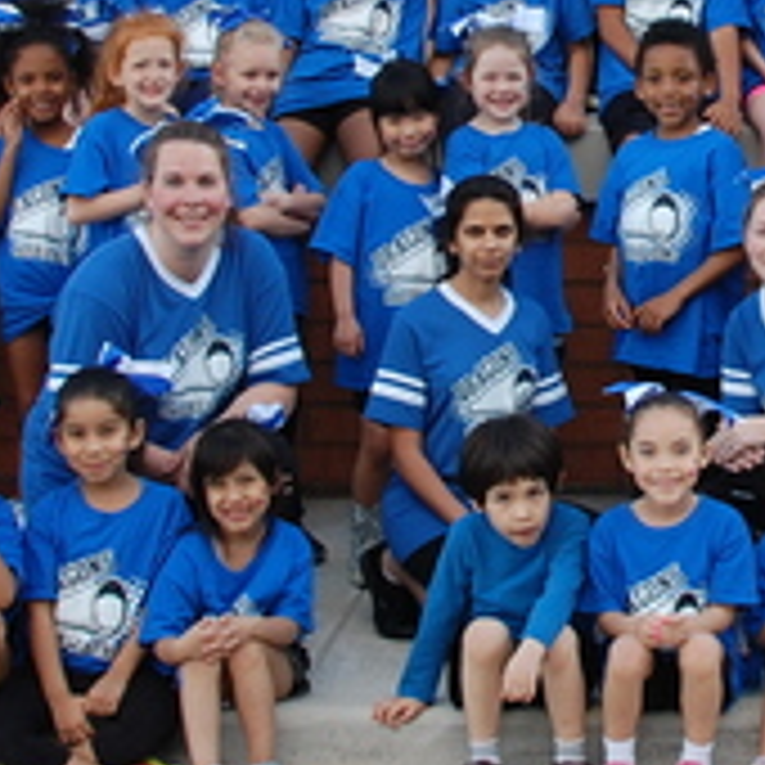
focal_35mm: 97
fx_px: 2425
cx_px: 788
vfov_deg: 17.8
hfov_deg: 17.5
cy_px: 137
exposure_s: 1/125
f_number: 5.6
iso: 200
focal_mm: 18
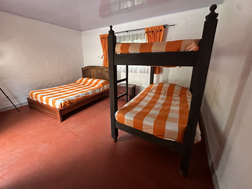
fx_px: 109
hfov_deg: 98.1
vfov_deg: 81.7
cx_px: 119
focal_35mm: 15
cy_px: 89
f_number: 2.2
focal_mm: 2.22
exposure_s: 1/97
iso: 320
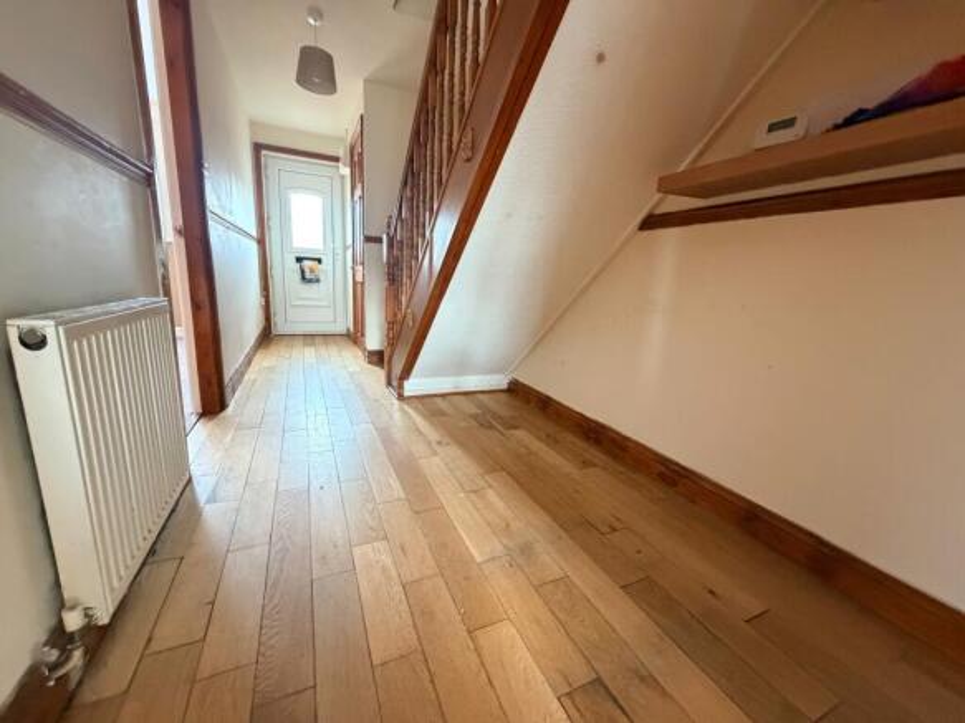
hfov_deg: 102.1
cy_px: 362
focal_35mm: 14
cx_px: 482
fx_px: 390
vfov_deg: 85.7
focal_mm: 2.22
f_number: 2.2
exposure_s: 1/60
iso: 640
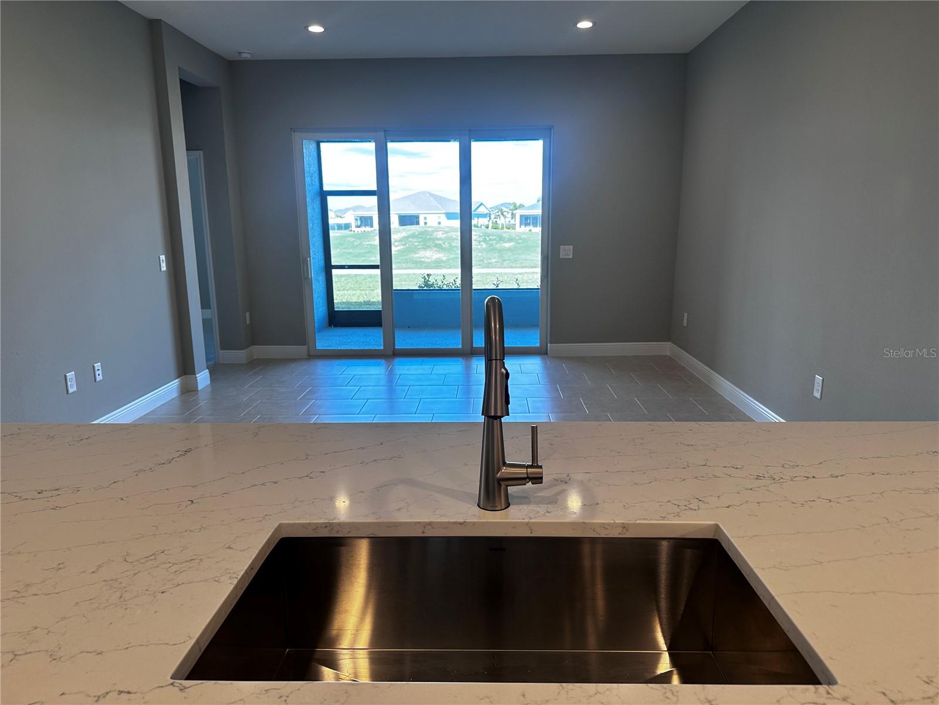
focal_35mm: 24
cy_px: 352
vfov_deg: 56.8
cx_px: 470
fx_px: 651
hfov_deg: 71.6
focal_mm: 6.86
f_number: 1.78
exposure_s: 1/162
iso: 100
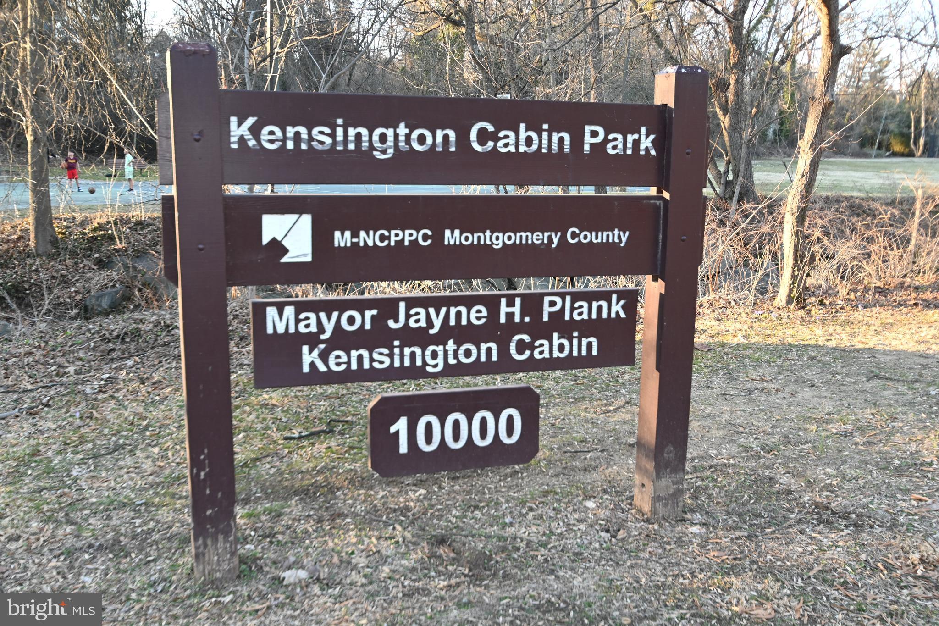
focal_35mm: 36
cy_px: 313
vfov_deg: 36.9
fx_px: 939
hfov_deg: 53.1
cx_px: 470
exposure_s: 1/60
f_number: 4.5
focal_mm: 24
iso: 220
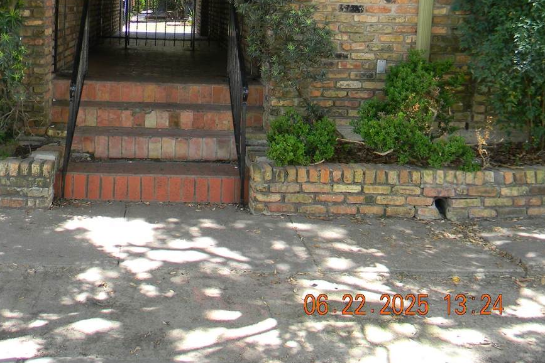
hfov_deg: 44.2
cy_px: 66
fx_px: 651
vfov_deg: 30.3
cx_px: 150
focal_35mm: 43
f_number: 3.5
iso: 80
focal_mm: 5
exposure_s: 1/52.6
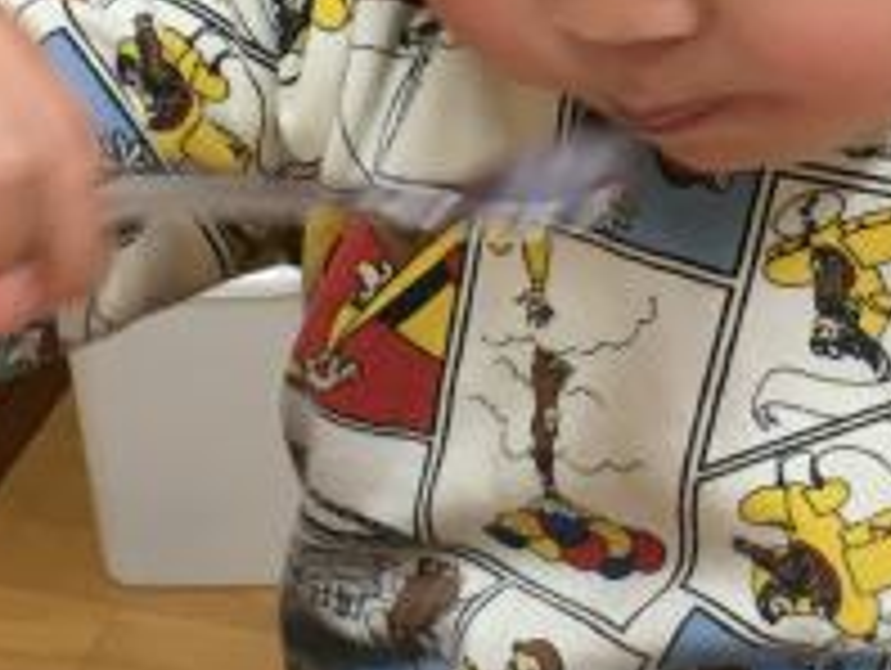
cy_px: -45
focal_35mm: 117
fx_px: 3015
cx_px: 518
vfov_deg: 12.5
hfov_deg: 16.8
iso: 50
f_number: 2.2
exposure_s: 1/30
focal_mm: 4.15
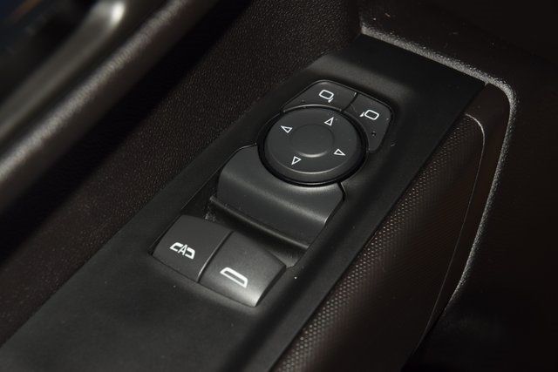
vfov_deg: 13.0
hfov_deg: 19.5
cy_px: 186
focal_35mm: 105
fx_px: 1628
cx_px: 279
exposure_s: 1/125
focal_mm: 70
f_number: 8
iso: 100
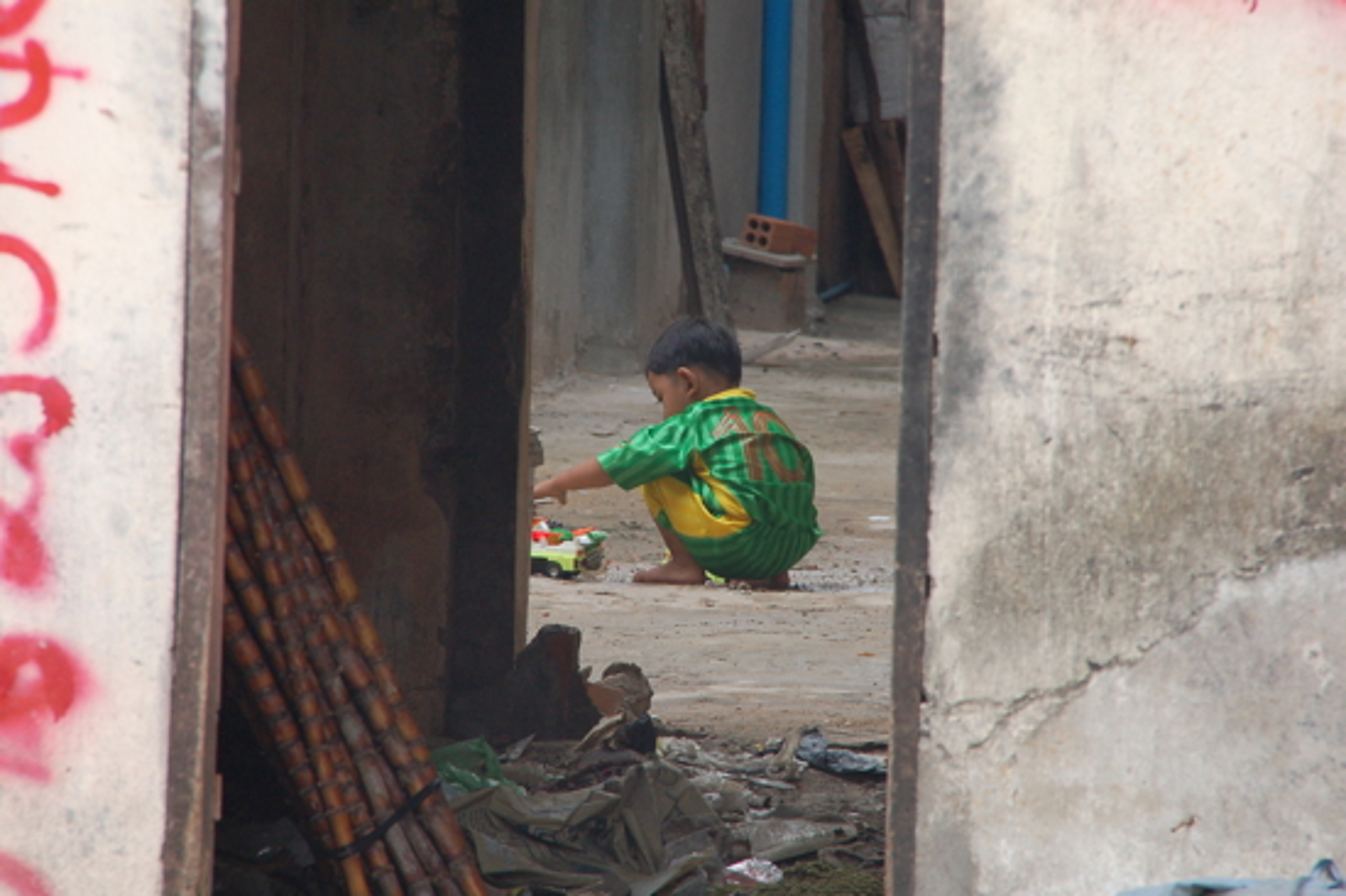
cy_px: 448
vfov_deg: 3.7
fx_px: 14012
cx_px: 673
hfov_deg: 5.5
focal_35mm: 375
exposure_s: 1/100
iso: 800
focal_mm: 250
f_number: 10
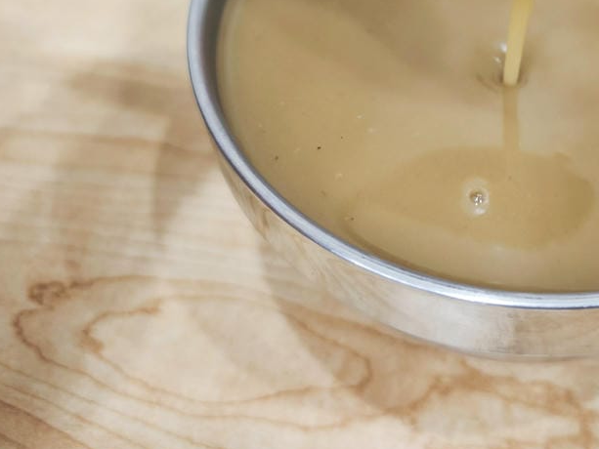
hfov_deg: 40.8
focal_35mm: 45
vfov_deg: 30.7
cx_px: 450
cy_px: 43
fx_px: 779
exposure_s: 1/60
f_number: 2
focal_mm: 8.72
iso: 400
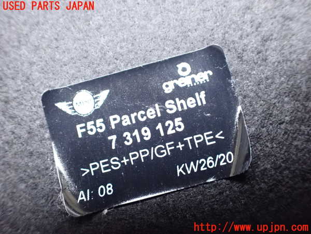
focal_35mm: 30
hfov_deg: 60.0
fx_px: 270
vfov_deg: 46.8
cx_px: 156
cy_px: 117
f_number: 2.3
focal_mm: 5.4
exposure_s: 1/20
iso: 1600
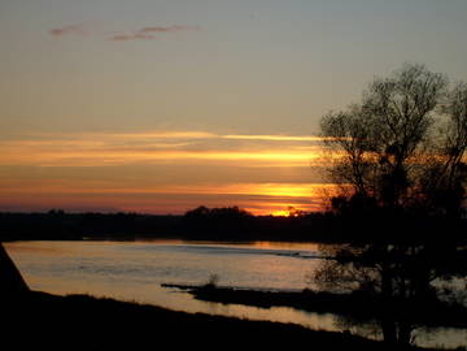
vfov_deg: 14.0
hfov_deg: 18.5
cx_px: 234
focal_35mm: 106
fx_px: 1430
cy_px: 176
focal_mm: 17.4
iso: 80
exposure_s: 1/350
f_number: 4.9
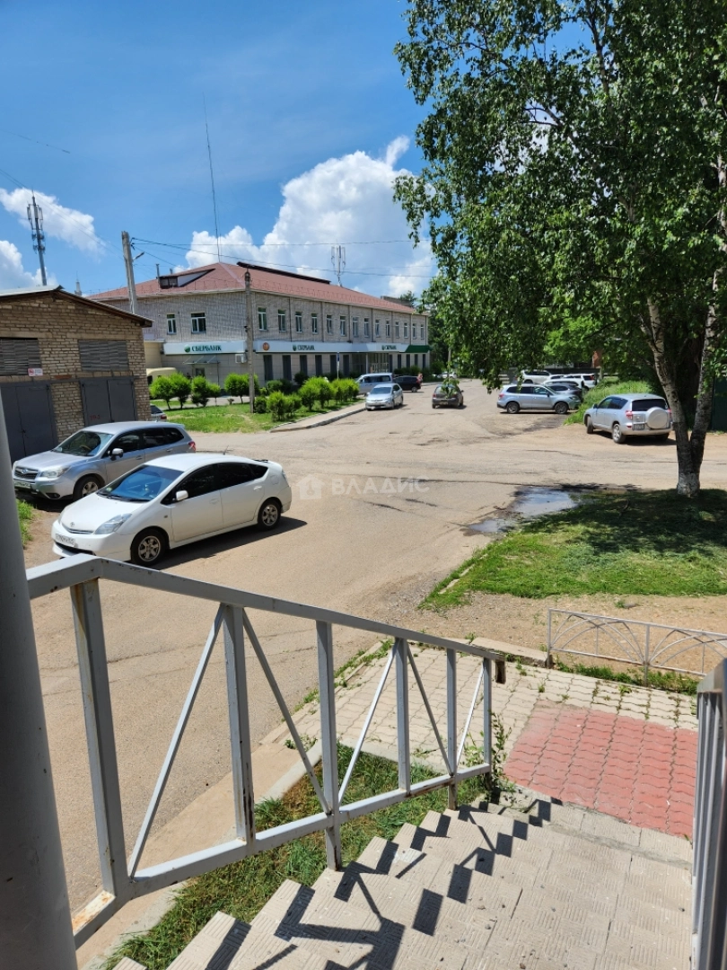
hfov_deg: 58.9
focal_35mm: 23
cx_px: 364
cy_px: 485
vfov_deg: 73.9
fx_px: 644
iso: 20
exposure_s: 1/1737
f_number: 1.8
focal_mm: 5.4
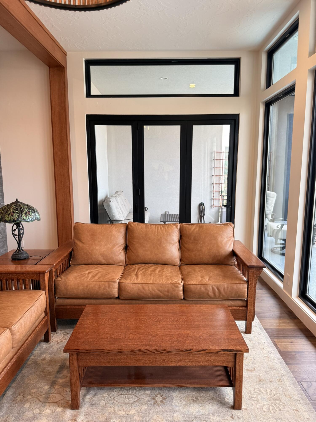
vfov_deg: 71.6
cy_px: 211
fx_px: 292
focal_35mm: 24
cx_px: 158
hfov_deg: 56.8
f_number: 1.78
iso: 160
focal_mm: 6.76
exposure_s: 1/120
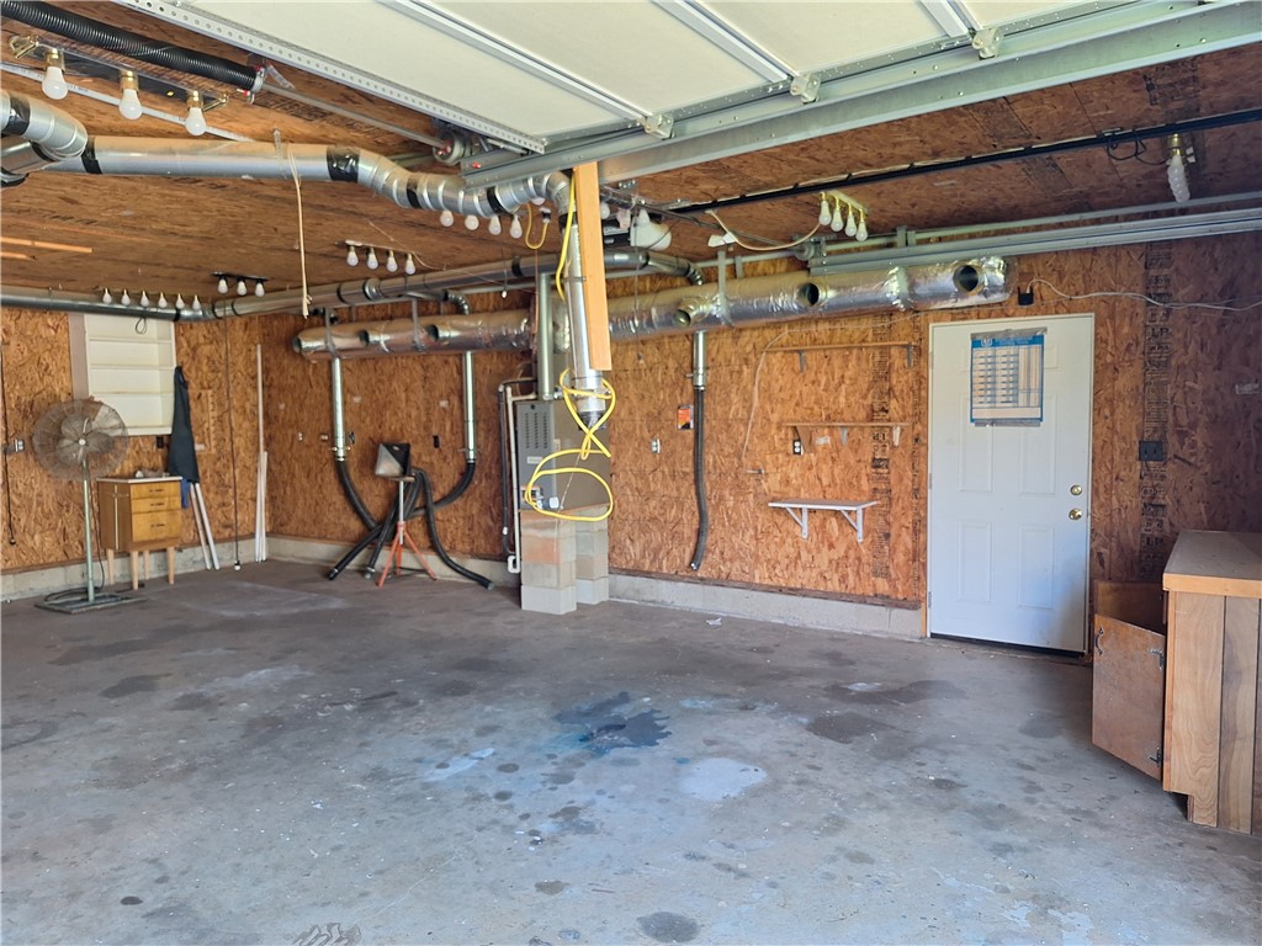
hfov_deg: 73.9
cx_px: 631
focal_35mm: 23
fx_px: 839
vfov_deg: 58.9
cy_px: 473
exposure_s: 1/40
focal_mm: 5.54
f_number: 1.8
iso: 80
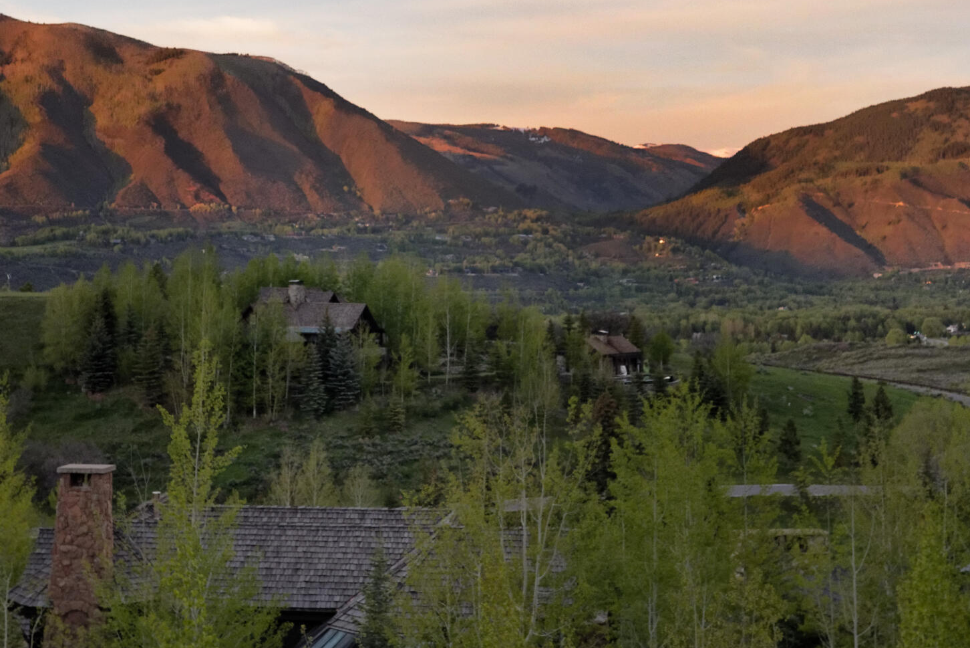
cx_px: 478
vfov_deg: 21.5
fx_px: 1671
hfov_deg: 32.4
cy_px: 72
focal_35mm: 62
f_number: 6.3
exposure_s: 1/320
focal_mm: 30
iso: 2000
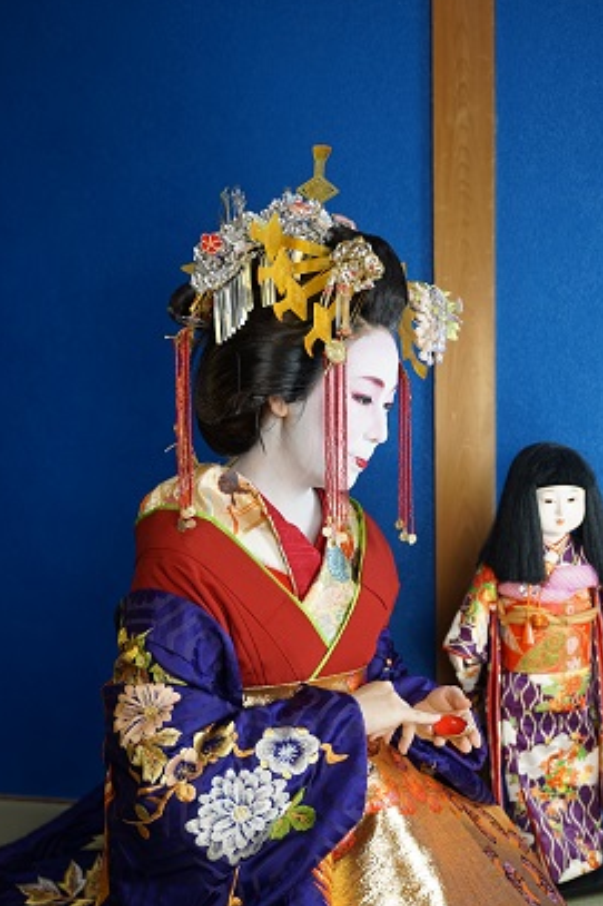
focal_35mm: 49
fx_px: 1232
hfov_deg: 27.4
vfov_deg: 40.1
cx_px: 378
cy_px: 553
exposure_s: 1/40
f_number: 2.8
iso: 100
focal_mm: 38
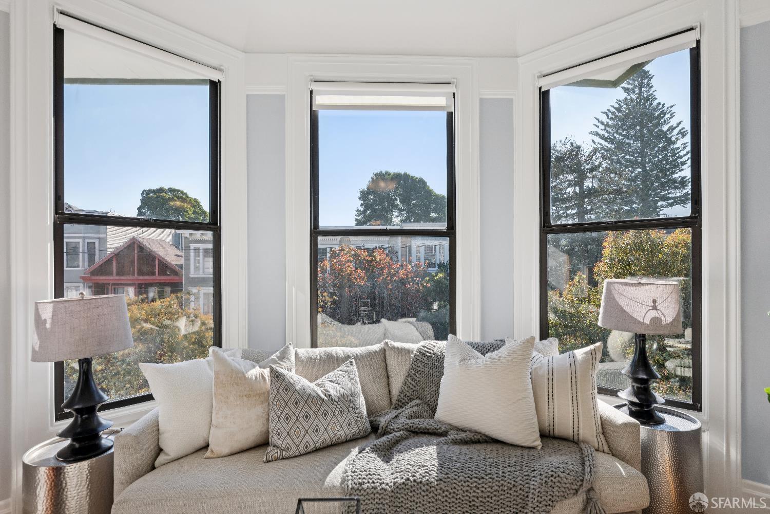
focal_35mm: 18
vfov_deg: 65.9
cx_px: 385
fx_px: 396
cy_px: 257
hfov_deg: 88.4
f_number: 8
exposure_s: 1/200
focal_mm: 18.5
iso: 110
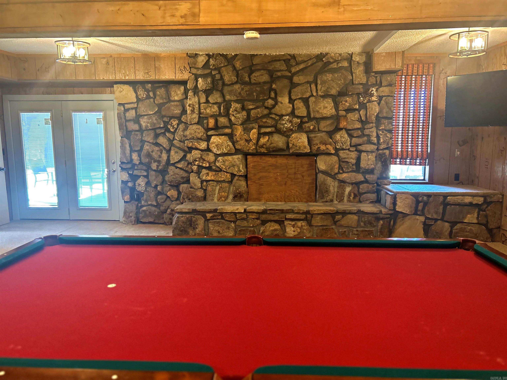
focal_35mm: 26
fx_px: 381
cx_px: 254
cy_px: 190
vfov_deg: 53.1
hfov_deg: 67.3
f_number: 1.5
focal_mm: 5.7
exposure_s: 1/60
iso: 250
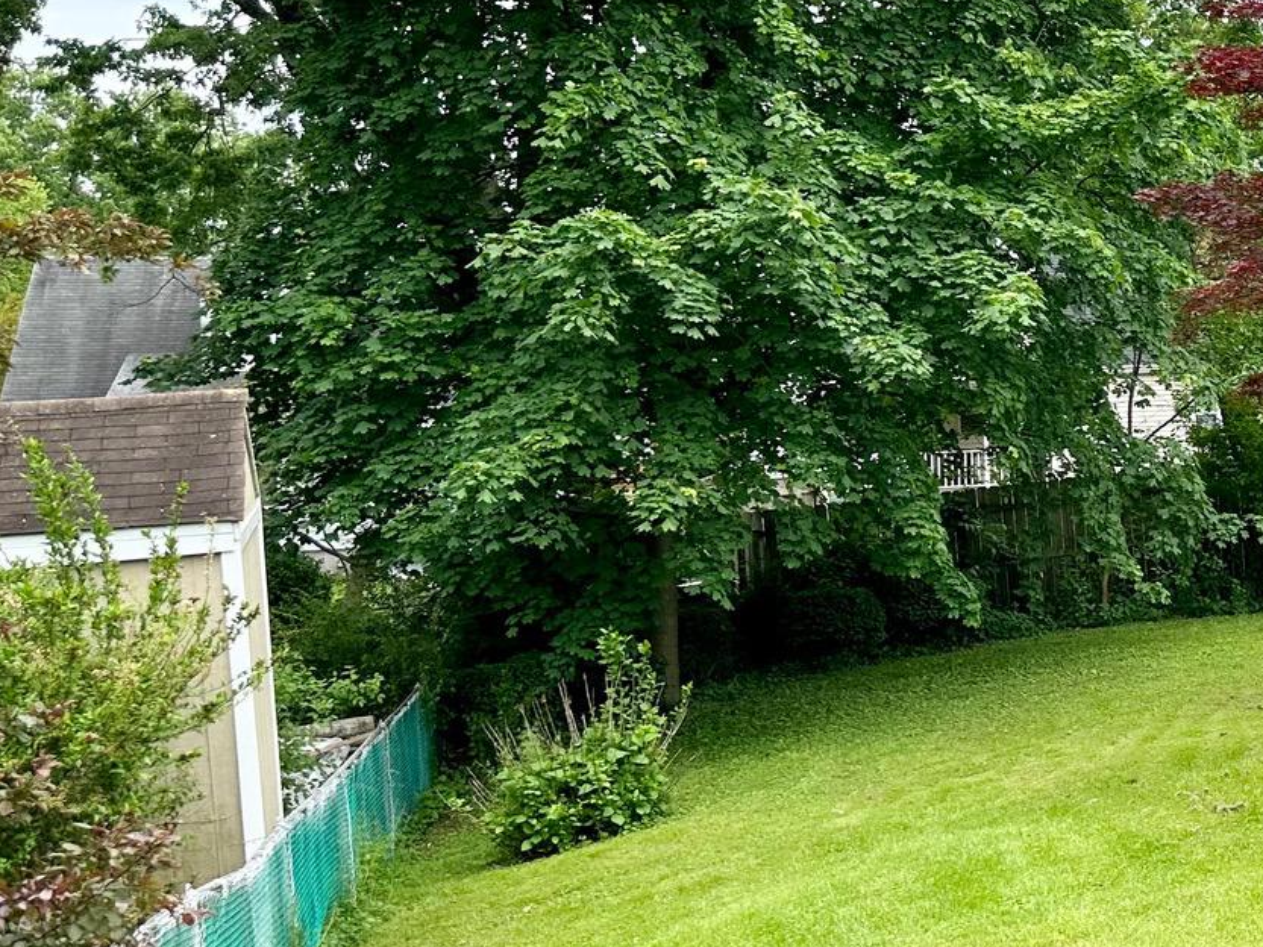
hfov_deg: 28.2
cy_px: 421
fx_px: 2153
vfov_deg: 24.8
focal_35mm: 59
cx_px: 1540
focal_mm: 6.86
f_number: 1.78
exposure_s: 1/1241
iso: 80
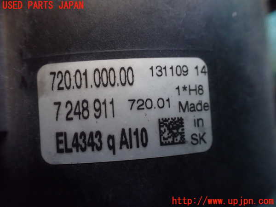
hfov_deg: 60.0
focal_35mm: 30
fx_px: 239
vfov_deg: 46.8
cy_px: 104
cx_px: 138
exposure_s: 1/30
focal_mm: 5.4
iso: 1250
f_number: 2.3
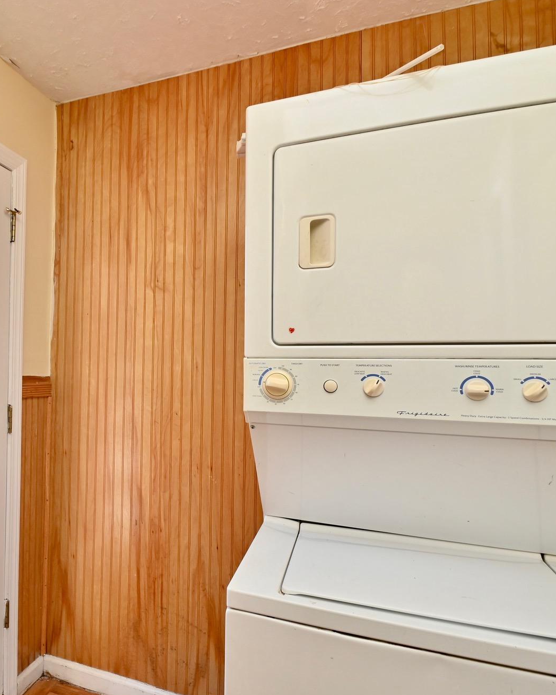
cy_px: 344
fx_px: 453
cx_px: 122
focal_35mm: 22
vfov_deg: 75.0
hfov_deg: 58.9
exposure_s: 1/80
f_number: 7.1
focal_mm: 10
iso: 200
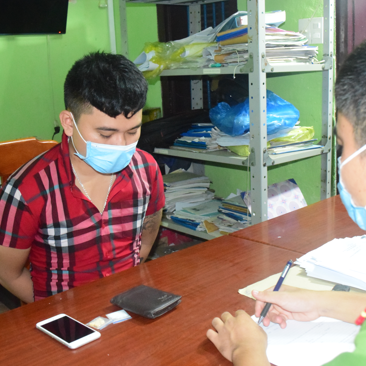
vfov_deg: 37.8
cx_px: 198
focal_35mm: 45
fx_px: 534
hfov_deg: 37.8
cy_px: 186
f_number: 5.6
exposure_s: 1/80
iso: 8000
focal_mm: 23
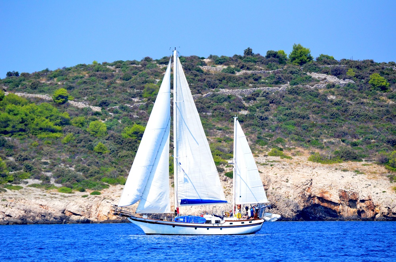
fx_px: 3457
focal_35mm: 315
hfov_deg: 6.6
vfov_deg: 4.3
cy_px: 131
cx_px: 198
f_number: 5.3
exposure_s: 1/8000
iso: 1800
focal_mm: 210
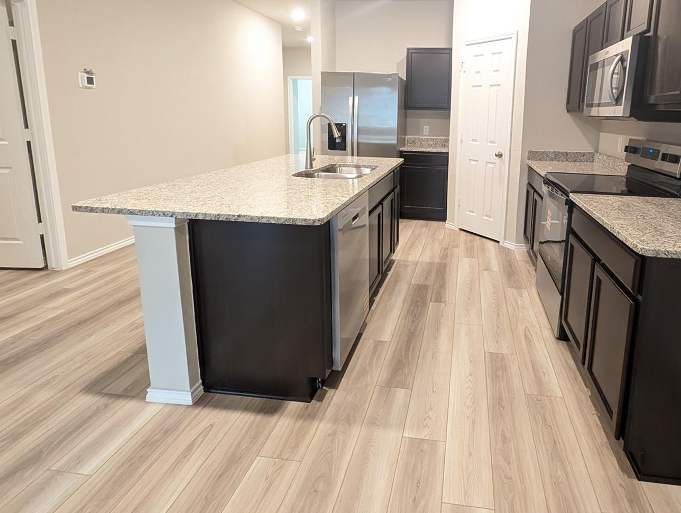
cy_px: 186
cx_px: 416
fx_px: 374
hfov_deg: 83.3
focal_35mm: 19
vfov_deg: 67.5
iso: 868
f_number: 1.95
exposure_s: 1/60
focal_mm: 2.23
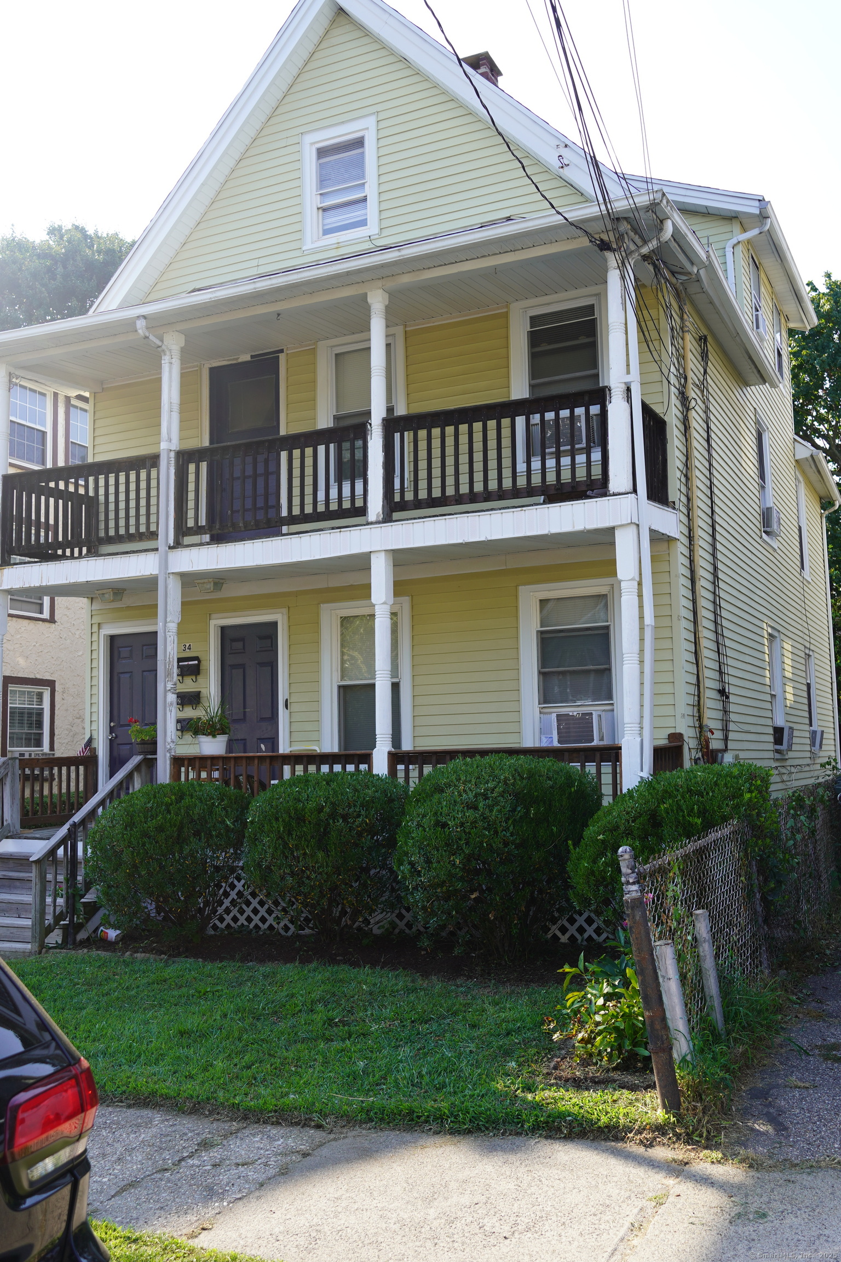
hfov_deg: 38.9
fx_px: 1191
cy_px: 631
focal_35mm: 34
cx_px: 420
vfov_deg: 55.8
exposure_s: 1/160
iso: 100
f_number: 5.6
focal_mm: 34
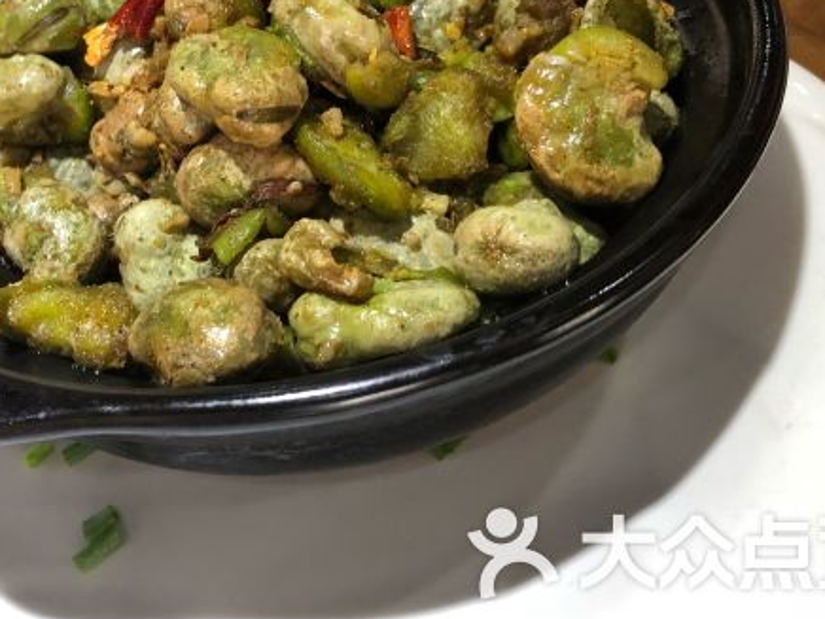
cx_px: 280
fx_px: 1072
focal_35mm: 45
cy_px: 154
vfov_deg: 31.6
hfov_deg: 41.6
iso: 40
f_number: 1.8
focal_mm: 3.99
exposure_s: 1/15
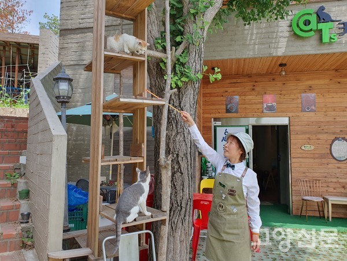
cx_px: 174
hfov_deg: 67.2
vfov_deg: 53.2
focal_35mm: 26
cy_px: 130
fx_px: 261
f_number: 2.4
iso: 50
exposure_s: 1/455
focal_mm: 4.3
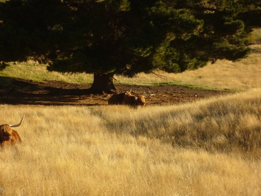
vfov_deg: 12.1
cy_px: 107
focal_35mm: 122
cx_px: 125
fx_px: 920
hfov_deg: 16.2
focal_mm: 17.4
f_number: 5
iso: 80
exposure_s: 1/160
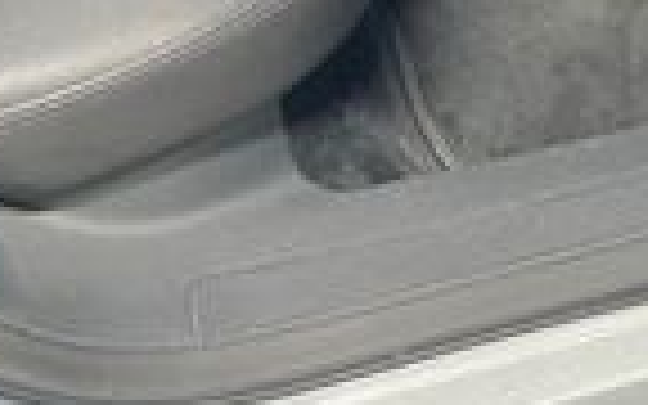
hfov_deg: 19.1
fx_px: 1907
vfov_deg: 10.6
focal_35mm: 108
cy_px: -513
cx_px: 148
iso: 1600
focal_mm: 6.3
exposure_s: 1/120
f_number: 1.7
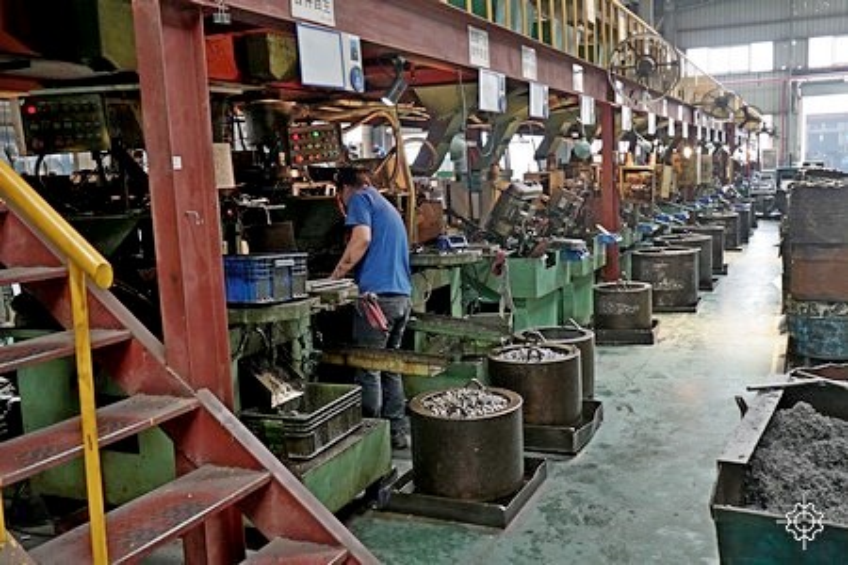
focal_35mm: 28
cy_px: 282
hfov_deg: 65.5
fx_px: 660
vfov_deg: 46.4
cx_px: 424
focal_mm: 28
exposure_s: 1/160
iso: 2000
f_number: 3.5
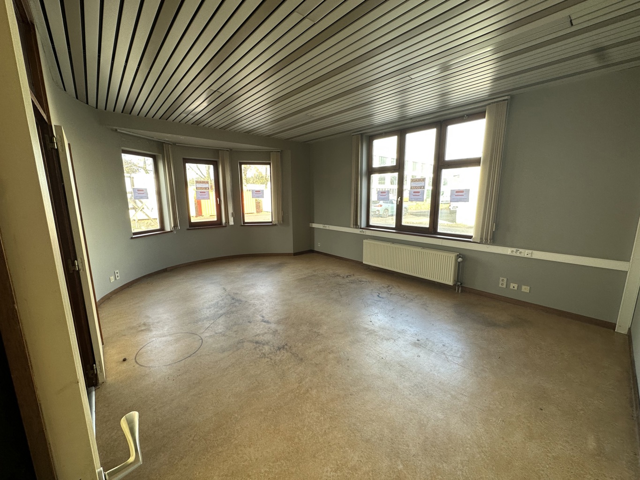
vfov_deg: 85.7
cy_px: 240
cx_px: 320
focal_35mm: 14
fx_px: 259
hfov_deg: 102.1
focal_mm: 2.22
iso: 64
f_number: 2.2
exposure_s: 1/99
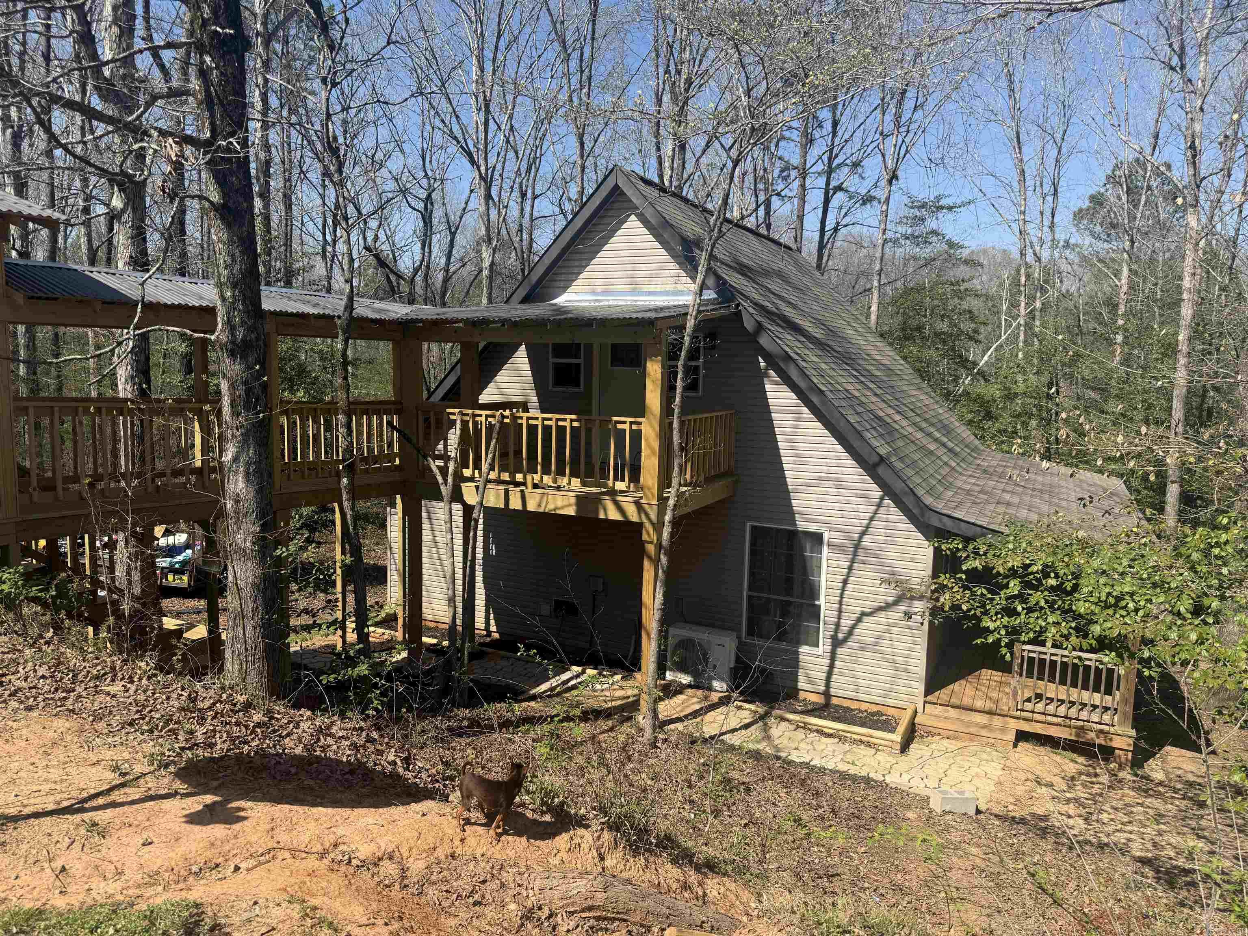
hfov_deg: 71.6
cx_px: 624
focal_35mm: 24
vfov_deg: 56.8
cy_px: 468
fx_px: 865
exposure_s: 1/3425
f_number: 1.78
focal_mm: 6.76
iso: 80
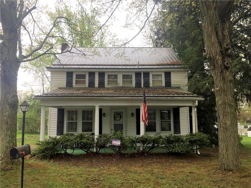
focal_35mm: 29
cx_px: 126
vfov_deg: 48.2
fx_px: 210
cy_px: 94
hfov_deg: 61.7
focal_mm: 4.15
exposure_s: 1/218
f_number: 2.2
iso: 32
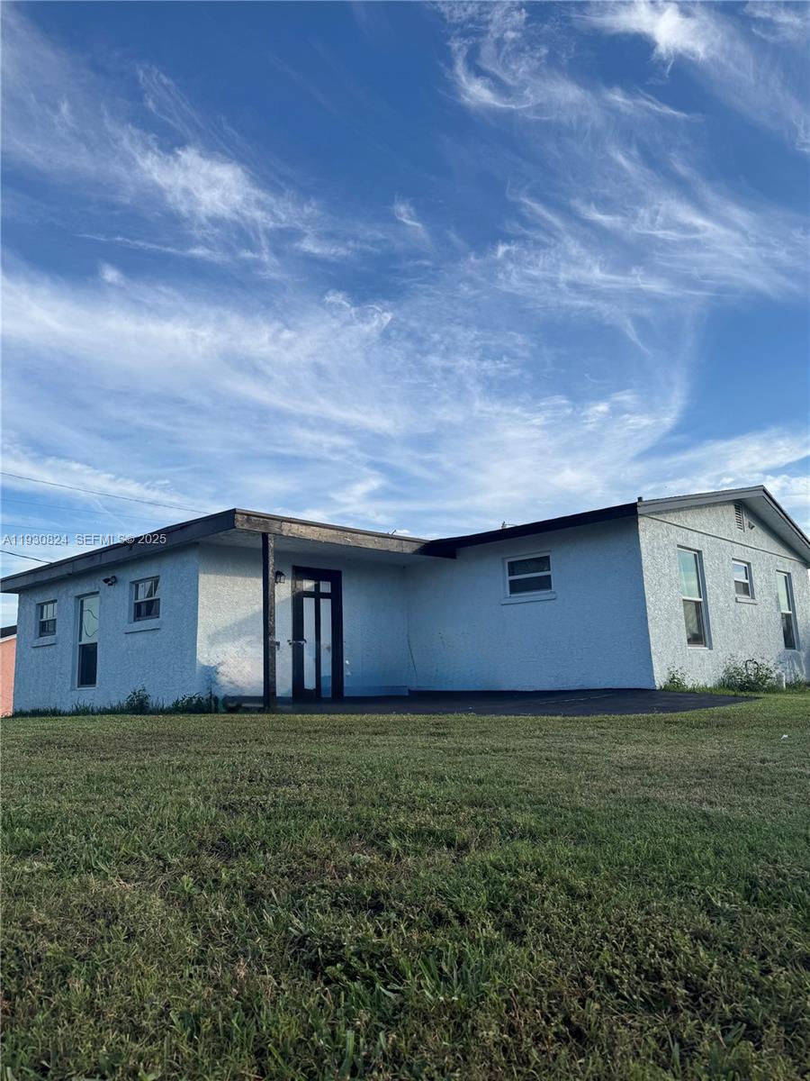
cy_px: 540
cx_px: 405
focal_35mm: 24
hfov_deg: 56.8
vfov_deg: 71.6
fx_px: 749
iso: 80
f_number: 1.78
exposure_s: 1/3413
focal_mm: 6.76
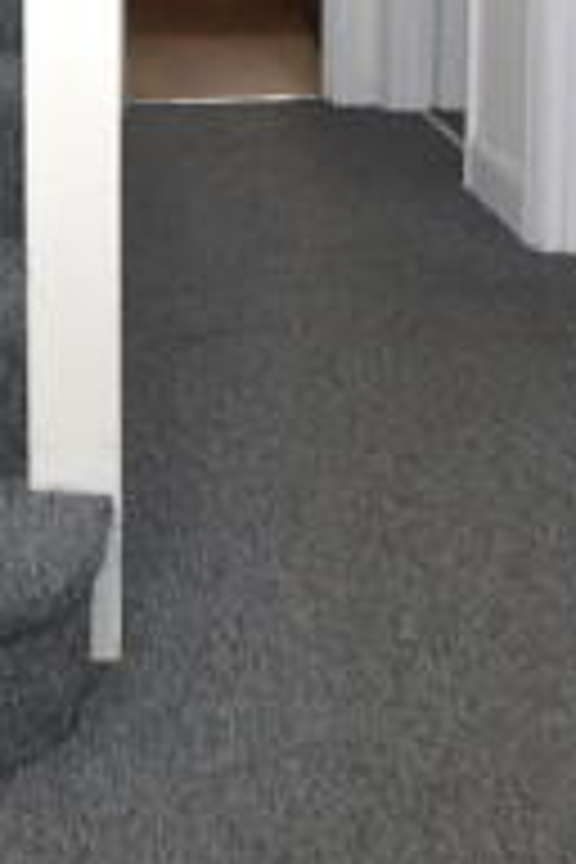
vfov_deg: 34.0
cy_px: -74
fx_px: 1224
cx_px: 166
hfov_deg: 26.2
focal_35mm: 51
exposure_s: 1/60
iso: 400
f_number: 4
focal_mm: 10
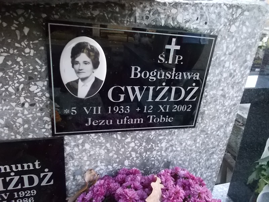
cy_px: 101
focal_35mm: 26
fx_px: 202
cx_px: 134
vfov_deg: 53.1
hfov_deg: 67.3
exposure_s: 1/160
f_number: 3.2
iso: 400
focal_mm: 4.6
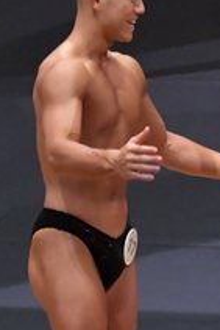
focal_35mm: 882
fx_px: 8071
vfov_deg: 2.3
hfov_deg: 1.6
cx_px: 299
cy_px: 274
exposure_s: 1/400
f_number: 5.6
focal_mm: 160
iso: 8000
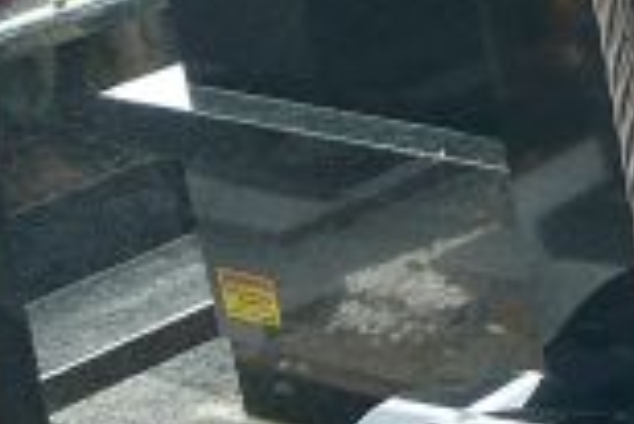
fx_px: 2662
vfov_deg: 9.1
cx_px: 1202
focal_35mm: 151
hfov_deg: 12.3
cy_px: 169
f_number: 2.8
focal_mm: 5.2
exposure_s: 1/80
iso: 80
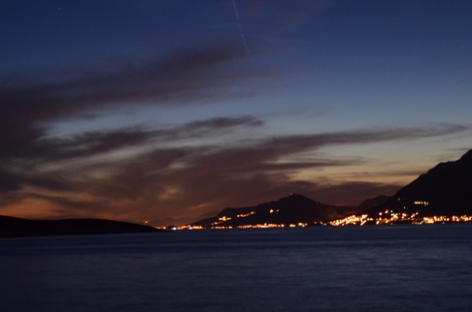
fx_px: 1099
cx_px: 192
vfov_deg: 16.2
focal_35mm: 84
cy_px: 172
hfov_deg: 24.2
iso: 800
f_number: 4.2
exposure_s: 4
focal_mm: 34
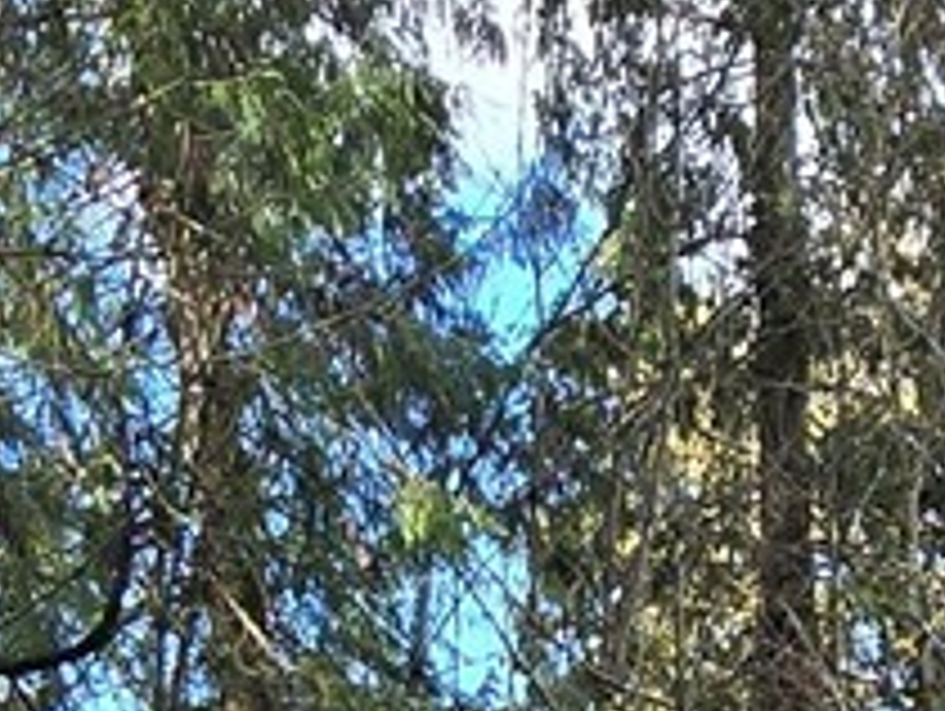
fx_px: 2706
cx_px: 513
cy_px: 1688
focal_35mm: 99
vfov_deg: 12.1
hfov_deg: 19.8
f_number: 2.2
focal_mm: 2.2
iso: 50
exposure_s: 1/348
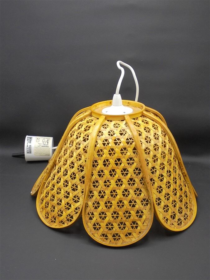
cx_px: 105
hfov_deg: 41.8
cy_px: 140
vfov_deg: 54.0
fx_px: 275
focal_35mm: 34
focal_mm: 6.1
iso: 160
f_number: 4
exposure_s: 1/30
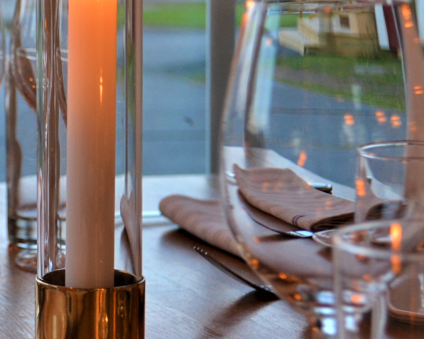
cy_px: 141
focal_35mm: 141
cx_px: 18
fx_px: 1769
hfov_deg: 13.5
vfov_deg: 10.9
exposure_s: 1/20
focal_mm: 36
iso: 400
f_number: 5
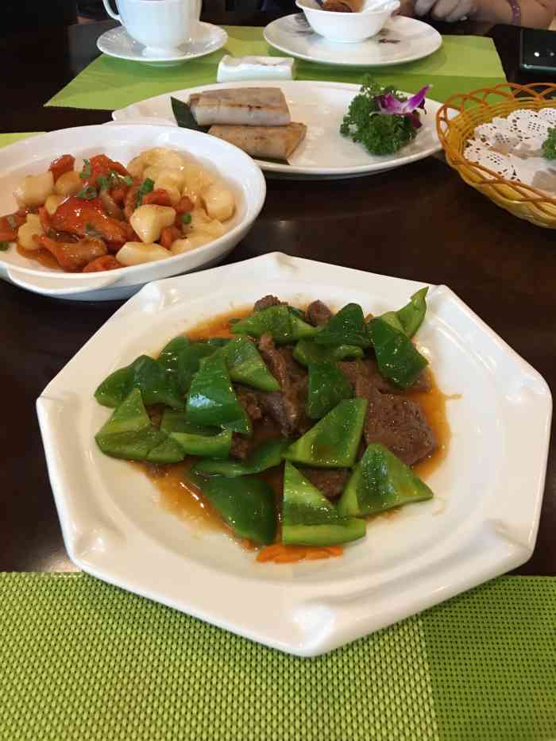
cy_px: 370
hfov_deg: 48.2
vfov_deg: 61.7
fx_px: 621
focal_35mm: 29
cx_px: 278
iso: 100
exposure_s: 1/10
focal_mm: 4.15
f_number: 2.2
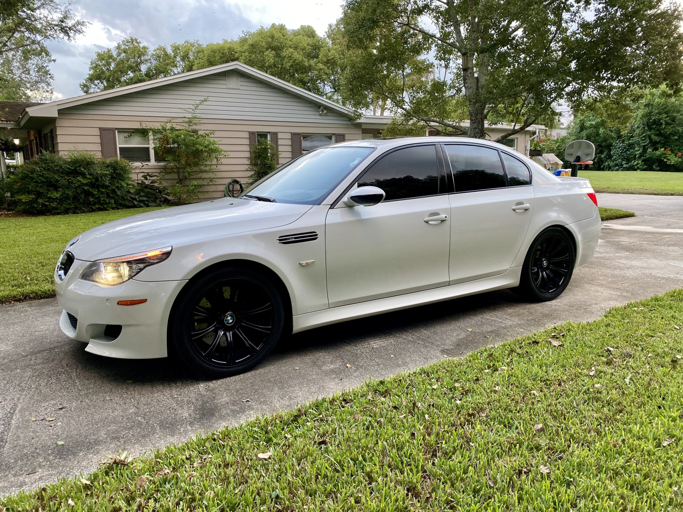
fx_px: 513
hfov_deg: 67.3
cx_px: 342
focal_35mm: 26
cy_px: 256
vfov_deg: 53.1
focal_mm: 4.25
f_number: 1.8
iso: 125
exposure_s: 1/82
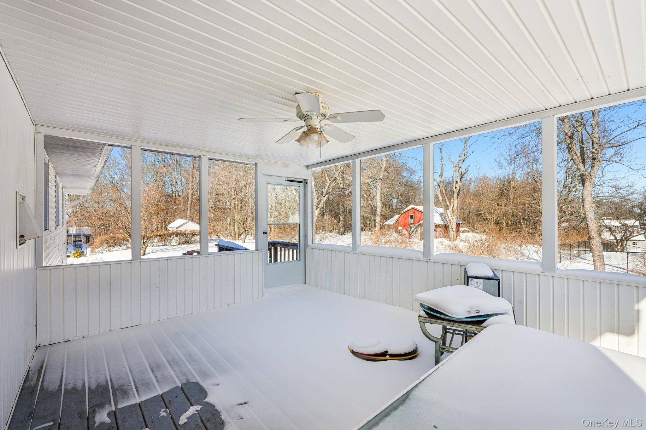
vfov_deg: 73.7
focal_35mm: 16
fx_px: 287
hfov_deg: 96.7
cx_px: 323
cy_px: 215
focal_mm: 16
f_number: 8
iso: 100
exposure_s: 1/160
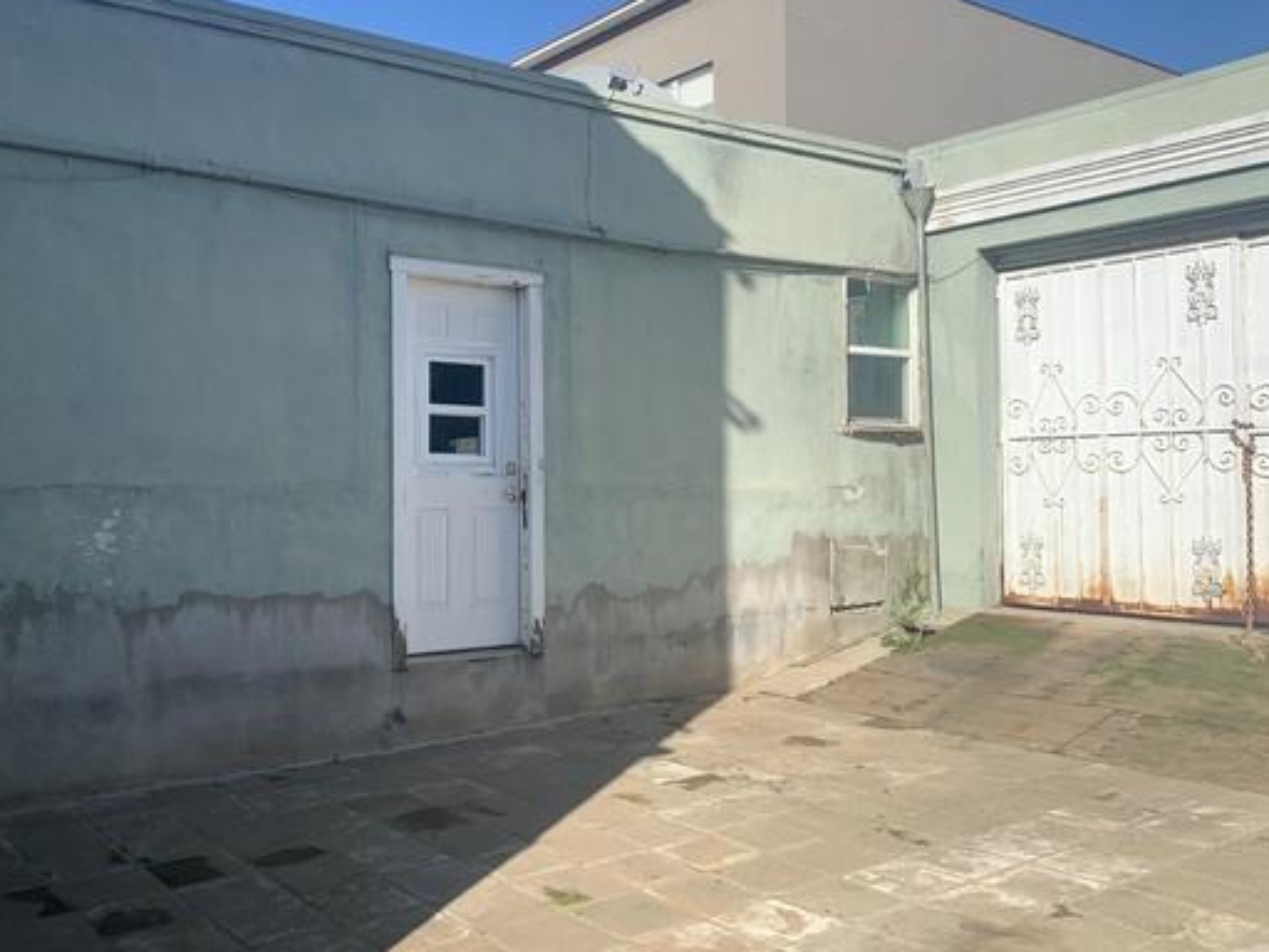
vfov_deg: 42.9
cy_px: 486
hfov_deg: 54.9
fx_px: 1210
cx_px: 501
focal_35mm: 33
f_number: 1.8
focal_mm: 4.25
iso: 25
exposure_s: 1/1585
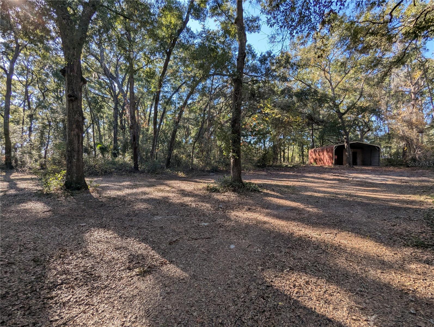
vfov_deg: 78.2
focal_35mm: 16
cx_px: 217
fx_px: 201
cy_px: 164
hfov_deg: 94.4
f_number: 2.2
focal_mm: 2.35
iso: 45
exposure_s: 1/346
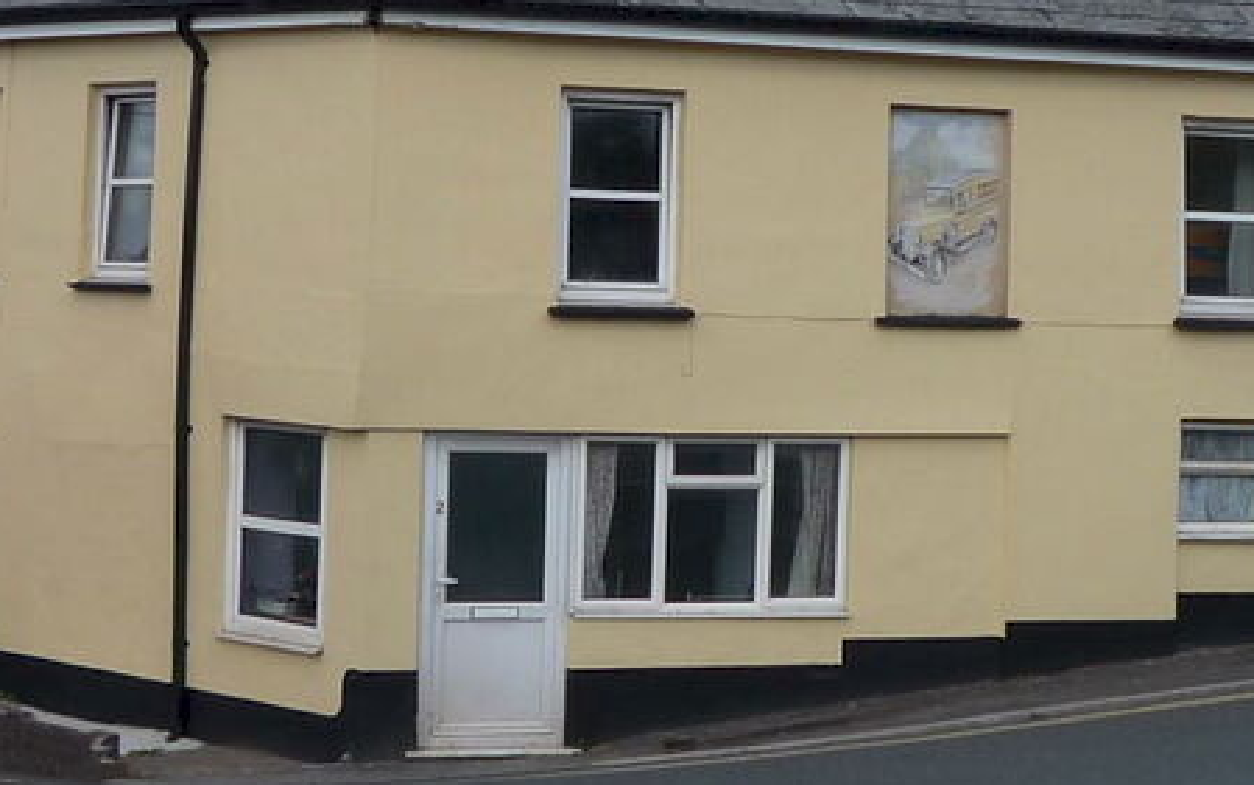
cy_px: 284
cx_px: 654
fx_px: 2598
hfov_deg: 27.1
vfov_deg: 17.1
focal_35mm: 76
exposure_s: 1/500
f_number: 4
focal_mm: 4.5
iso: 100
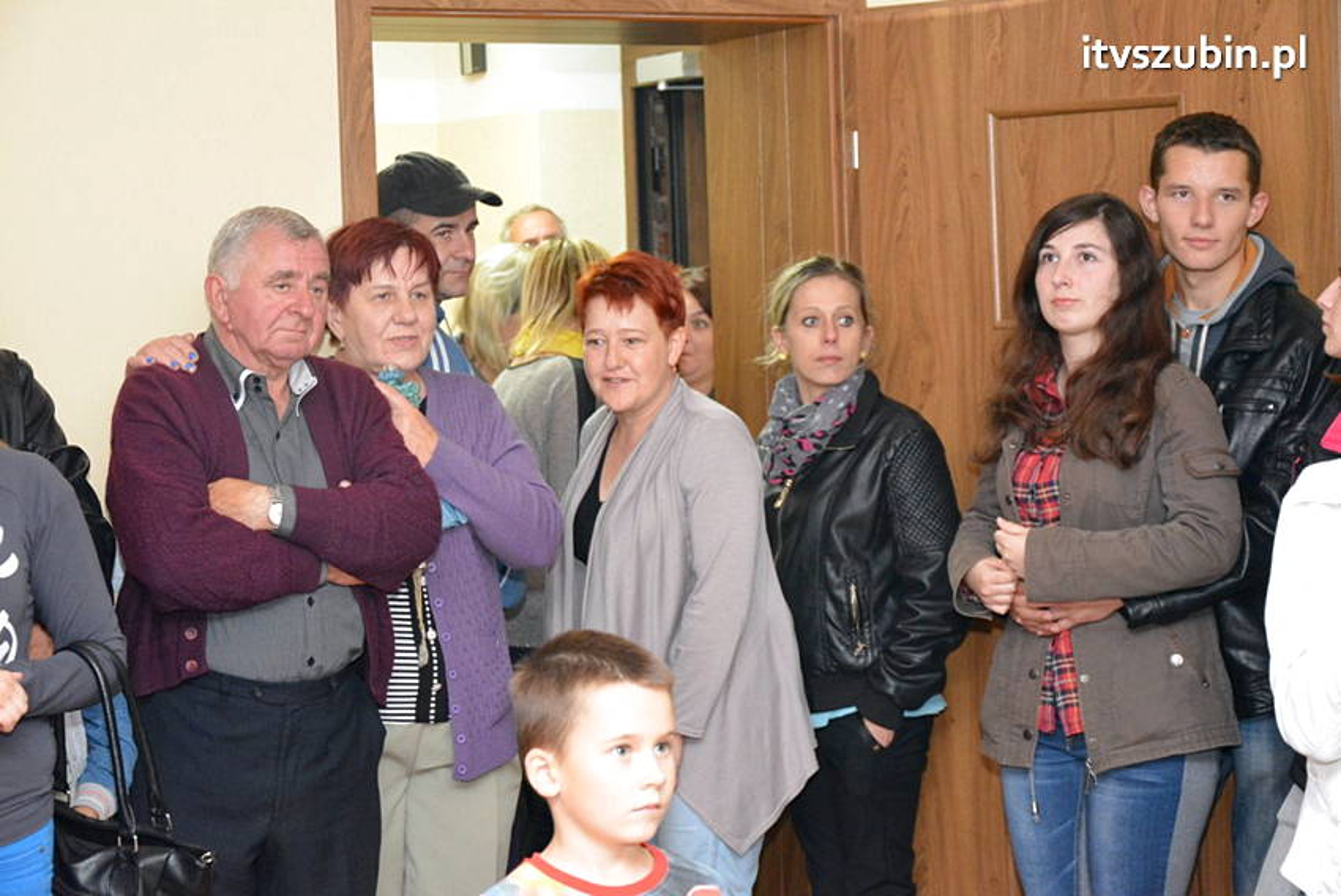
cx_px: 670
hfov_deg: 23.4
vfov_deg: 15.7
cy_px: 448
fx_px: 3243
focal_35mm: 87
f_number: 5
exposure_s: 1/60
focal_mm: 58
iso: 3200
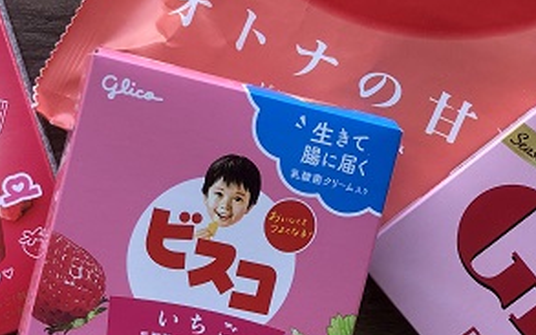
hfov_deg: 26.2
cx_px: 269
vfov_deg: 16.5
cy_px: 169
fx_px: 1154
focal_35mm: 79
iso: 40
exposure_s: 1/120
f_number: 1.8
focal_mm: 3.99
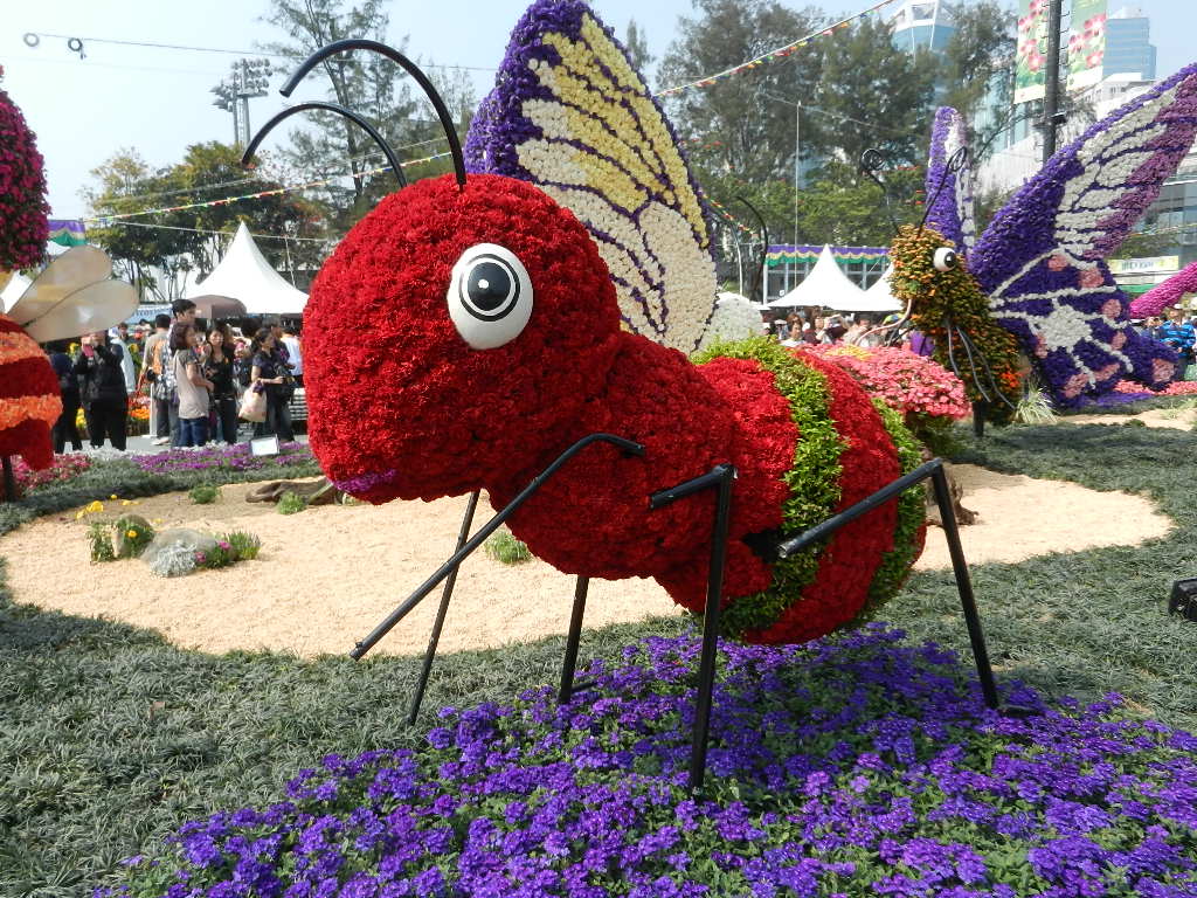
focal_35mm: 29
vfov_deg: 48.2
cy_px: 449
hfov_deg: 61.7
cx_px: 598
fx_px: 1003
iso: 160
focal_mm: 5.1
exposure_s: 1/1000
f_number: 3.6
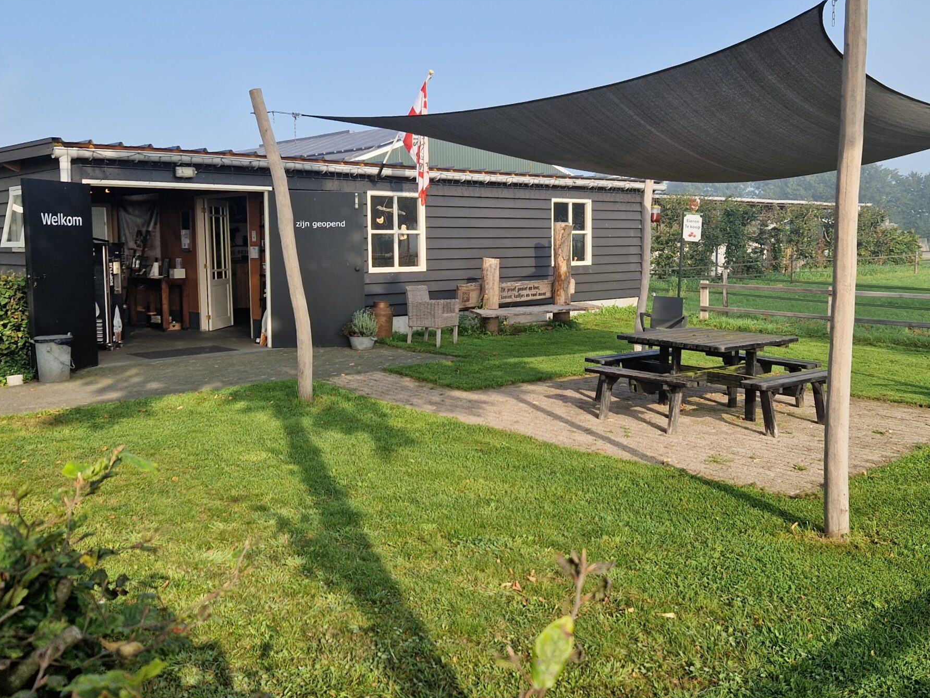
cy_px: 310
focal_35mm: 33
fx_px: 887
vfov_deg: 42.9
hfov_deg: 55.2
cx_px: 530
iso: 50
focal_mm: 5.4
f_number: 1.8
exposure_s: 1/1144
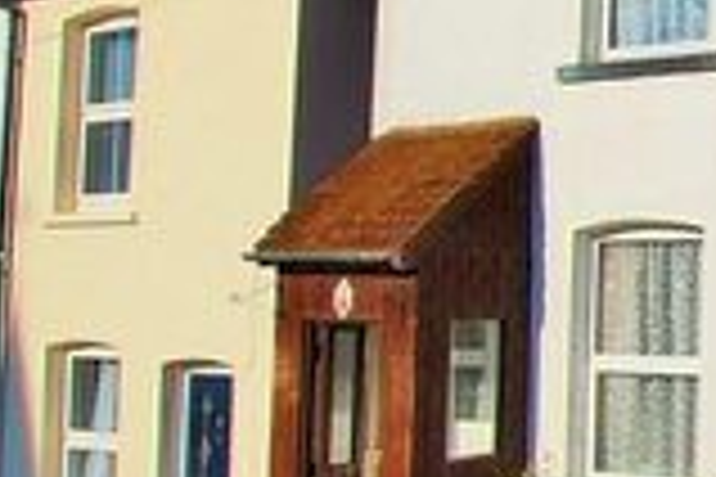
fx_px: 1313
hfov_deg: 24.3
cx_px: 1058
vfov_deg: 20.6
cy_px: 256
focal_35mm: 66
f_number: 9
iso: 100
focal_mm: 10
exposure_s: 1/320
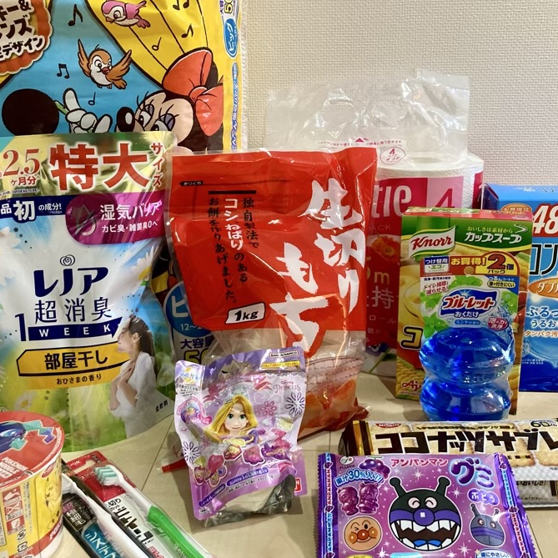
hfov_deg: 44.9
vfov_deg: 44.9
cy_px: 287
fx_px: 675
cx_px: 302
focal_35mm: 37
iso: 320
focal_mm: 3.99
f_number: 1.8
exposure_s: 1/50
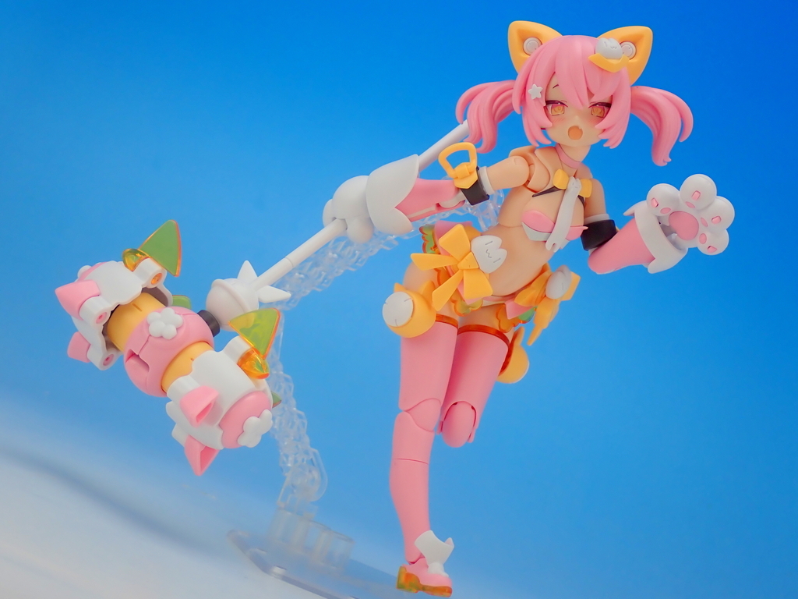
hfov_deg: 27.4
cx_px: 399
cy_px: 300
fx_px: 1637
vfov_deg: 20.7
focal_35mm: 71
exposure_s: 1/20
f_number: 3.9
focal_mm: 12.73
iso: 100
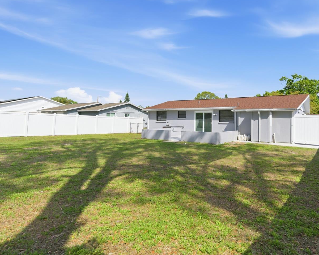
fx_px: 189
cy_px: 126
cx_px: 203
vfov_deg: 68.1
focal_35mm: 20
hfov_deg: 78.7
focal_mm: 16
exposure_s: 1/500
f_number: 9
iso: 200
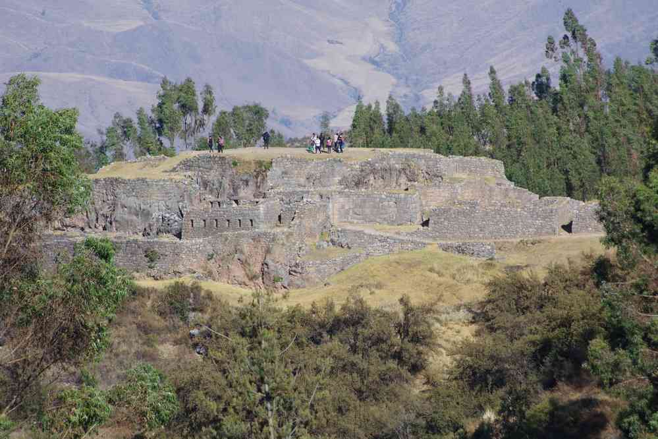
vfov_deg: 3.1
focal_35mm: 450
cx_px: 329
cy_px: 220
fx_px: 8224
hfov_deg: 4.6
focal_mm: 300
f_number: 9
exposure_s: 1/320
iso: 400
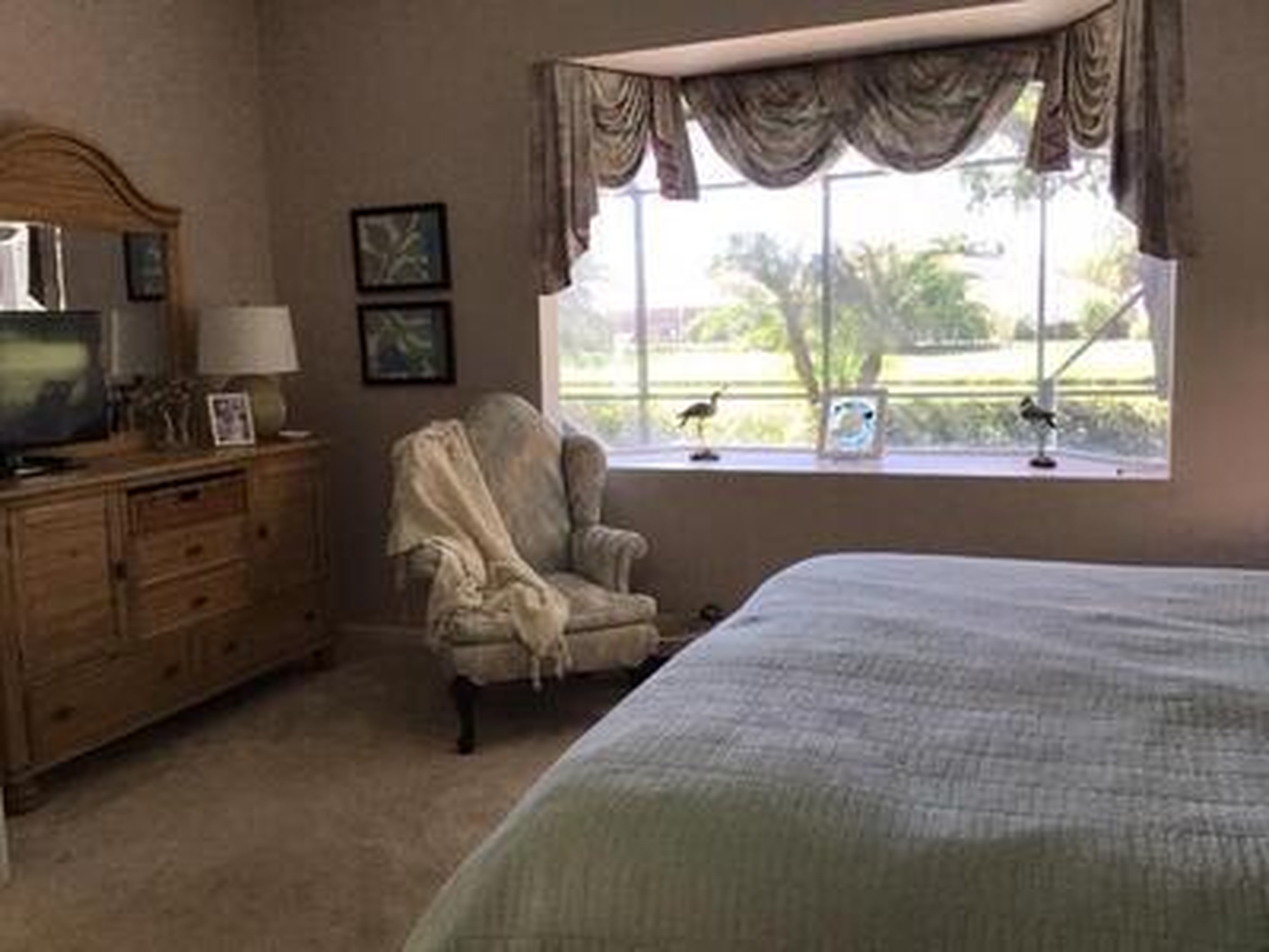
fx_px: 1136
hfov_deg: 58.4
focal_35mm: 31
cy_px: 476
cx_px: 634
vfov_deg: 45.4
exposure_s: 1/30
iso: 32
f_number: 2.4
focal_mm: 3.3
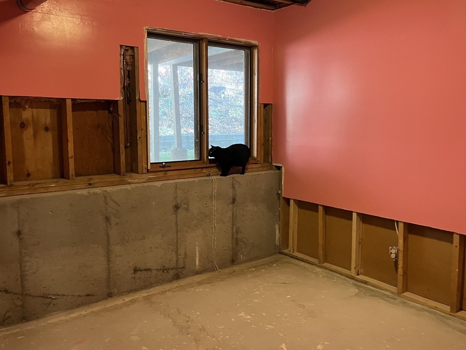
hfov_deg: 59.9
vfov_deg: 46.7
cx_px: 235
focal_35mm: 30
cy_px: 155
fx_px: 404
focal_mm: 5.1
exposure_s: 1/40
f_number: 1.6
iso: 400
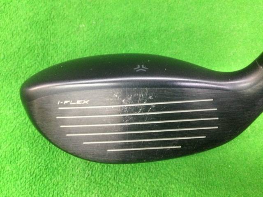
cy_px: 98
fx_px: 236
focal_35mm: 31
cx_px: 132
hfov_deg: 58.4
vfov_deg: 45.4
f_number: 2.4
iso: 200
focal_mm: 3.3
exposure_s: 1/20
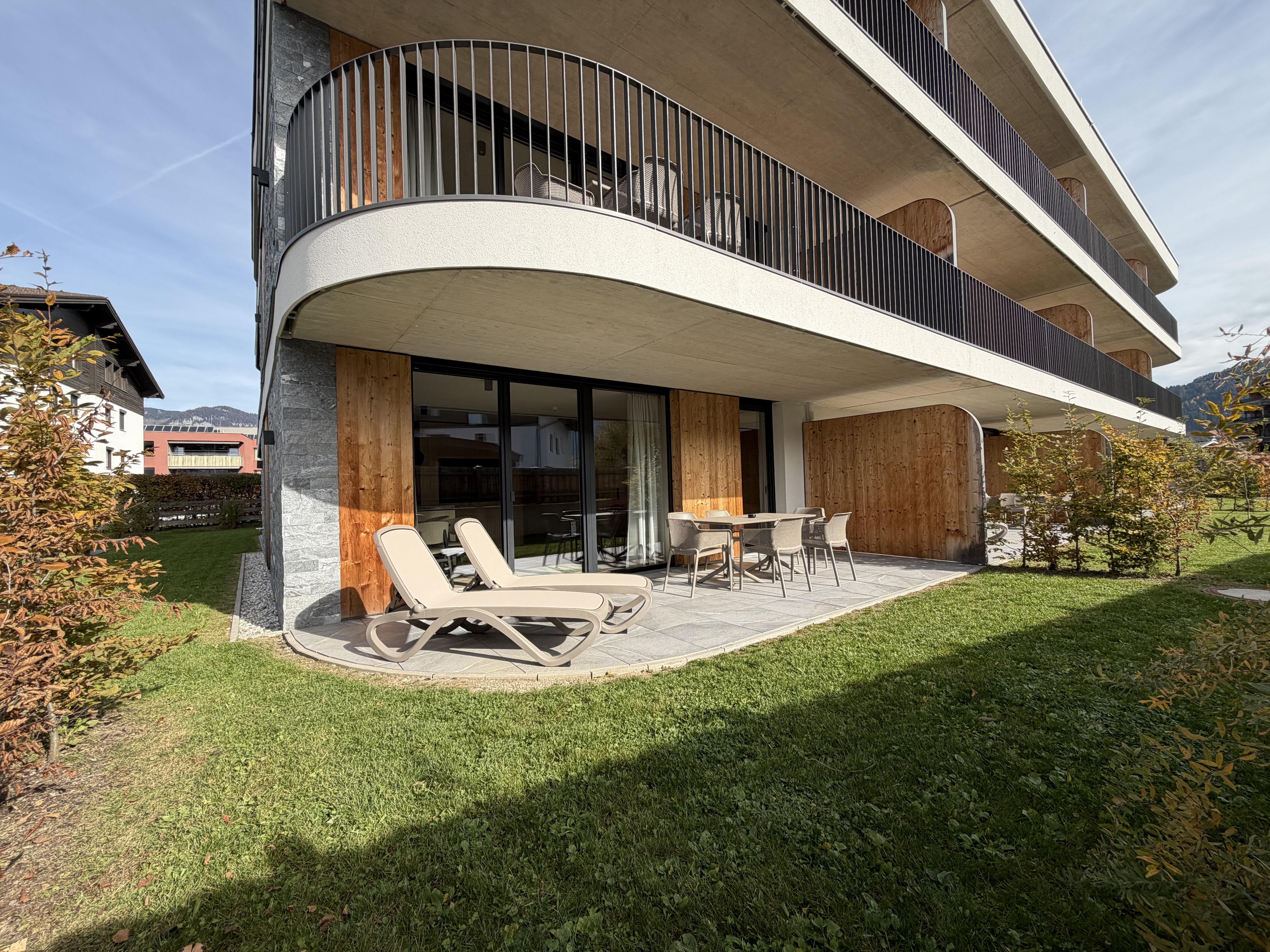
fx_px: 514
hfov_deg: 102.1
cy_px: 476
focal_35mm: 14
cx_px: 635
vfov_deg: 85.7
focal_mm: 2.22
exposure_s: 1/770
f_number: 2.2
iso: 40
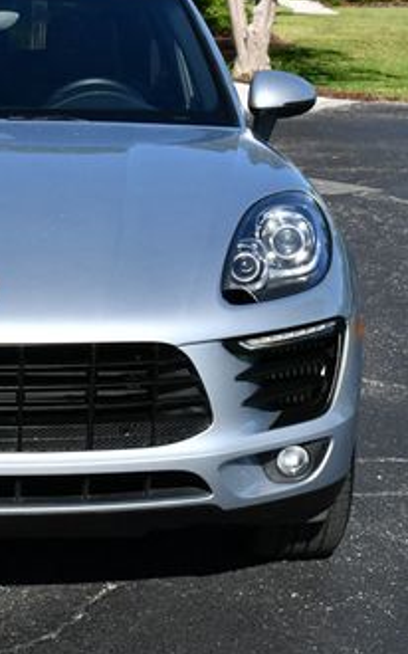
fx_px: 1834
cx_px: -16
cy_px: 273
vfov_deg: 20.2
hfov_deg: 12.5
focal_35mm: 103
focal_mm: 26
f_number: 9
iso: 100
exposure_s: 1/320
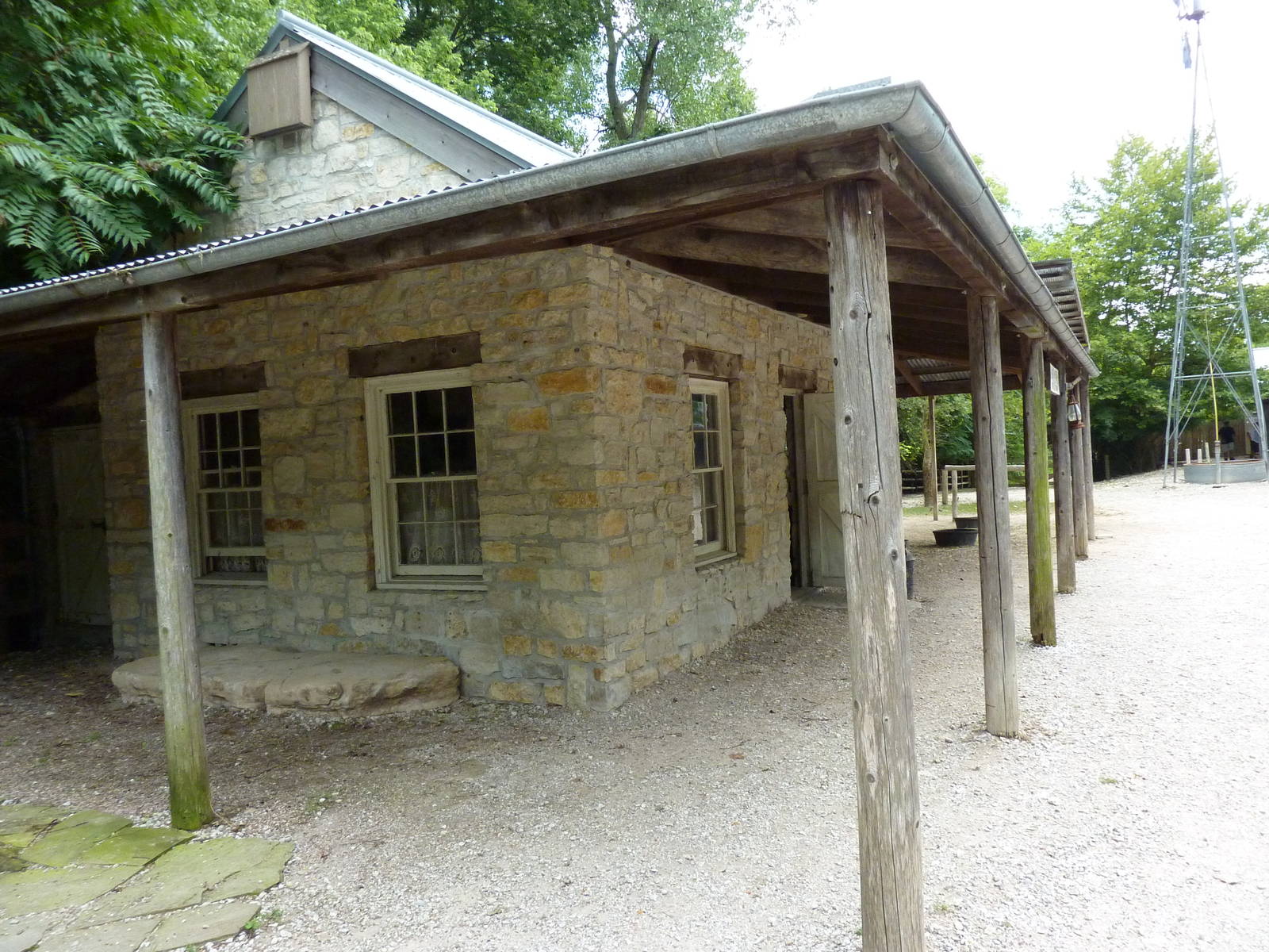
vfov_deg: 54.9
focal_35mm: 25
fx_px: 916
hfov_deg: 69.4
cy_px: 476
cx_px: 634
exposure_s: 1/500
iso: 320
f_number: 3.3
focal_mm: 4.1
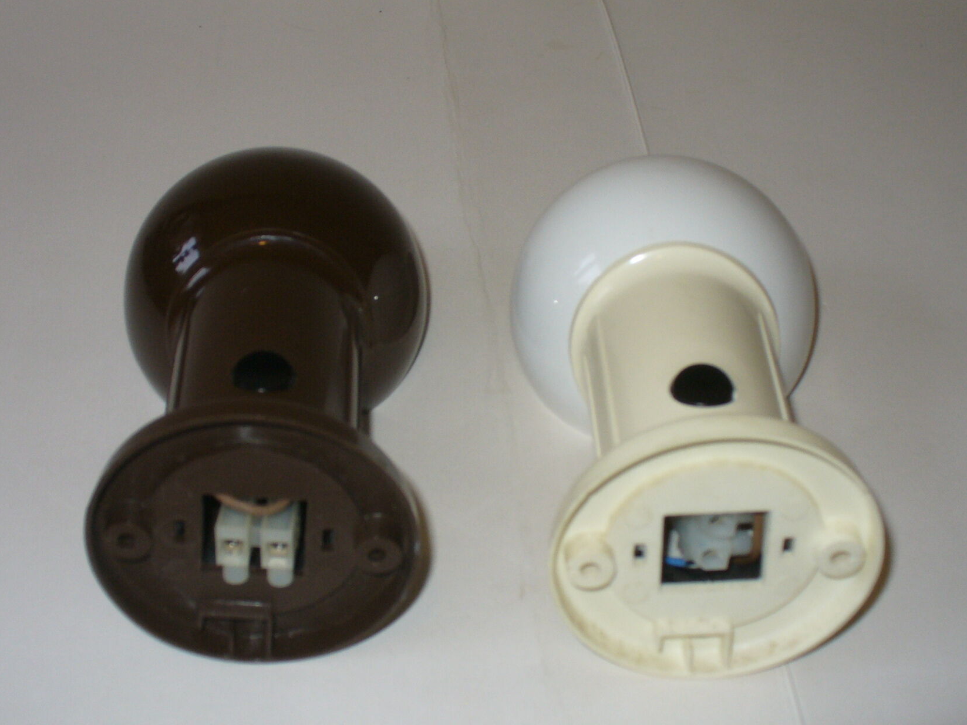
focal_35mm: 46
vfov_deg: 31.5
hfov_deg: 41.2
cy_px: 321
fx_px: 1285
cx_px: 487
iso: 100
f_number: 2.8
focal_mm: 6.1
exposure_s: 1/50
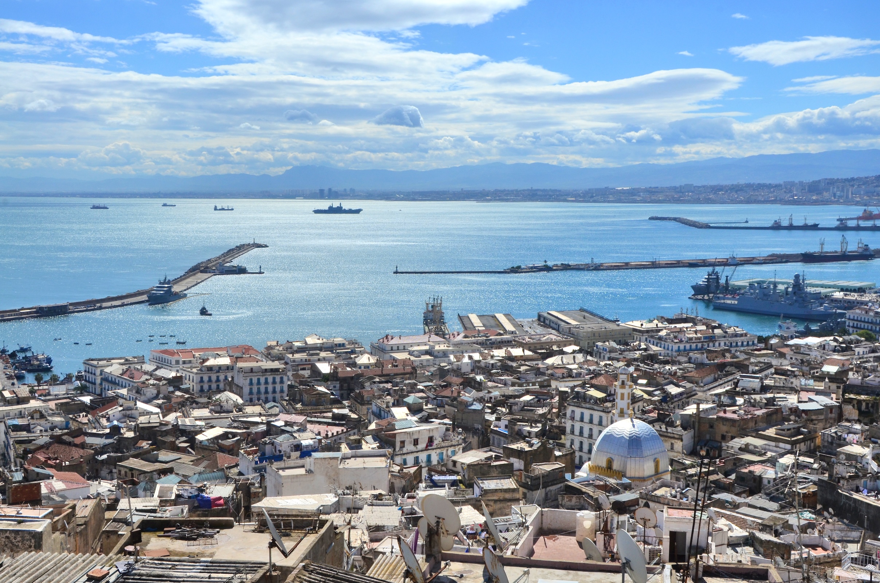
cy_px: 292
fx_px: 1024
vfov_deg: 31.8
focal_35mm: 42
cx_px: 440
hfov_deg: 46.5
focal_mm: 28
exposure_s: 1/750
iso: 250
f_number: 13
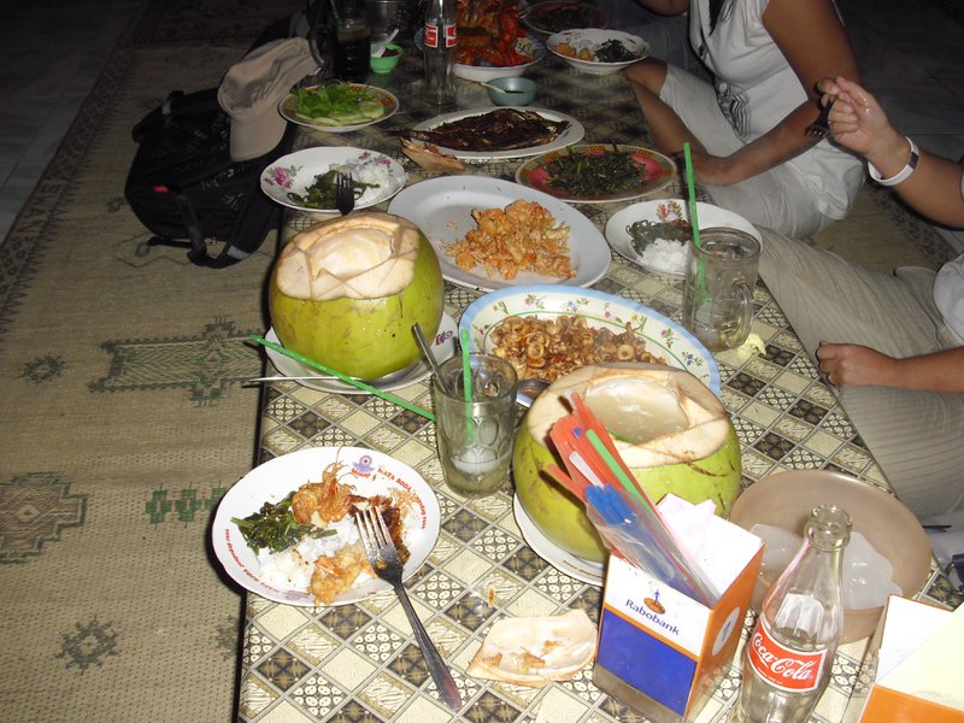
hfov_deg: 49.0
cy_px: 362
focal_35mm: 38
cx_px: 482
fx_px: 1058
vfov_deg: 37.7
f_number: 2.8
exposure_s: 1/60
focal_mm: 6.2
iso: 100
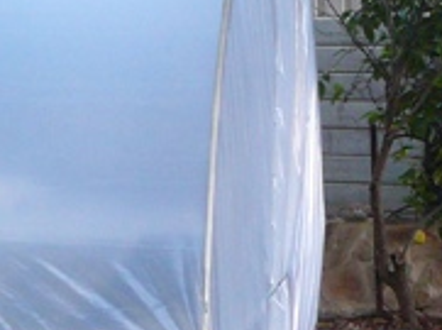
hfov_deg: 14.5
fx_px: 1580
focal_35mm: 124
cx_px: -276
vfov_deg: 11.9
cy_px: 88
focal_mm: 5.2
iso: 200
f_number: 2.8
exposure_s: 1/30
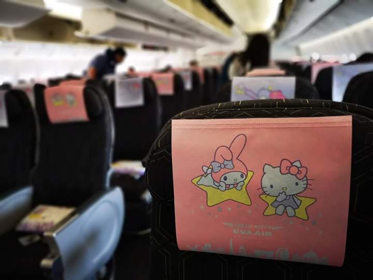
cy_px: 140
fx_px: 291
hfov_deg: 65.3
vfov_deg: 51.4
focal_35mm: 27
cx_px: 186
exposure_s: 1/36
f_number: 4
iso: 320
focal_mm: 3.95
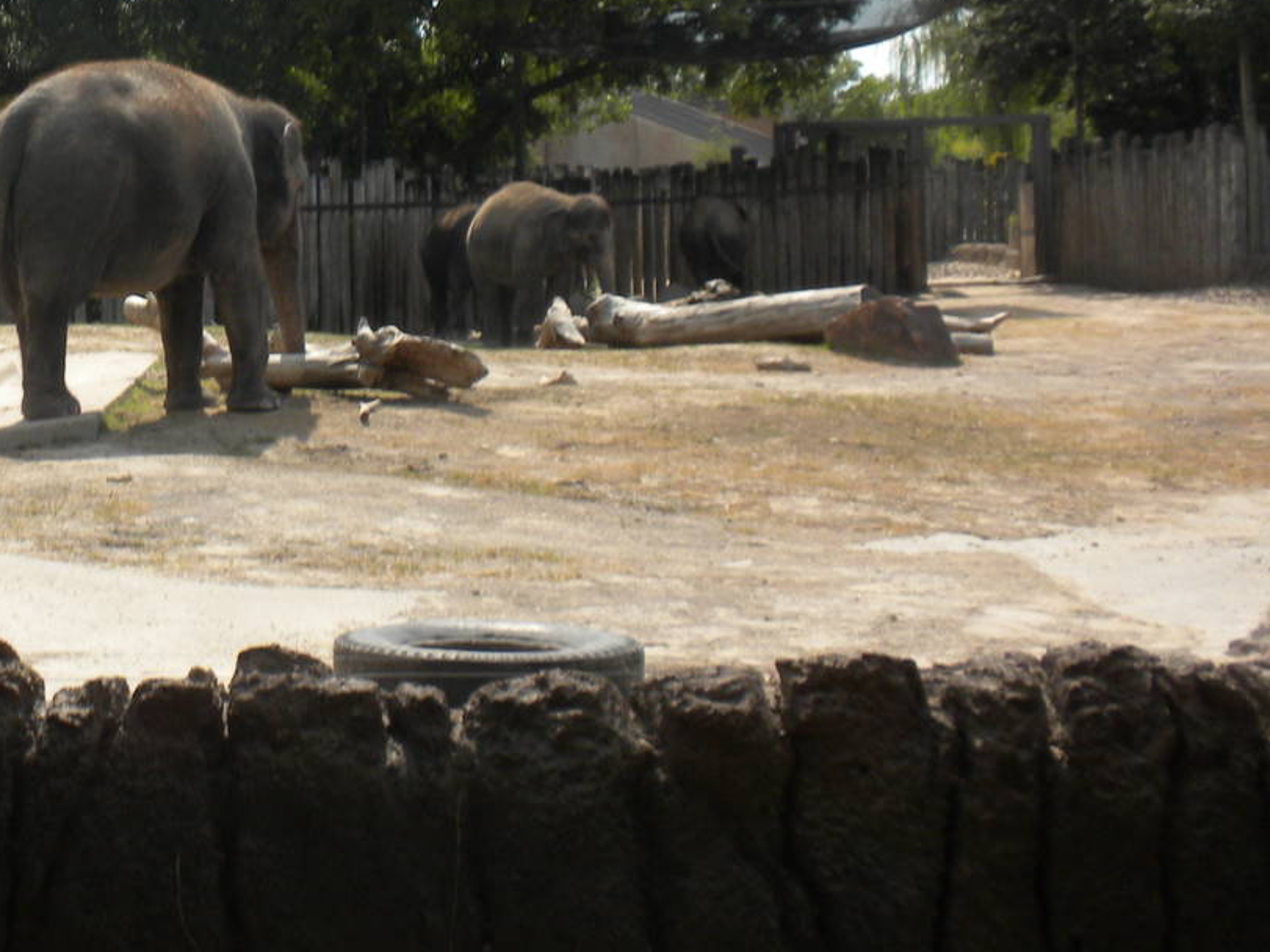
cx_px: 19
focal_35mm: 73
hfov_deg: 25.4
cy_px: 202
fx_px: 2678
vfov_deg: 20.0
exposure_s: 1/81.1
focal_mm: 6.6
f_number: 10
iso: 64
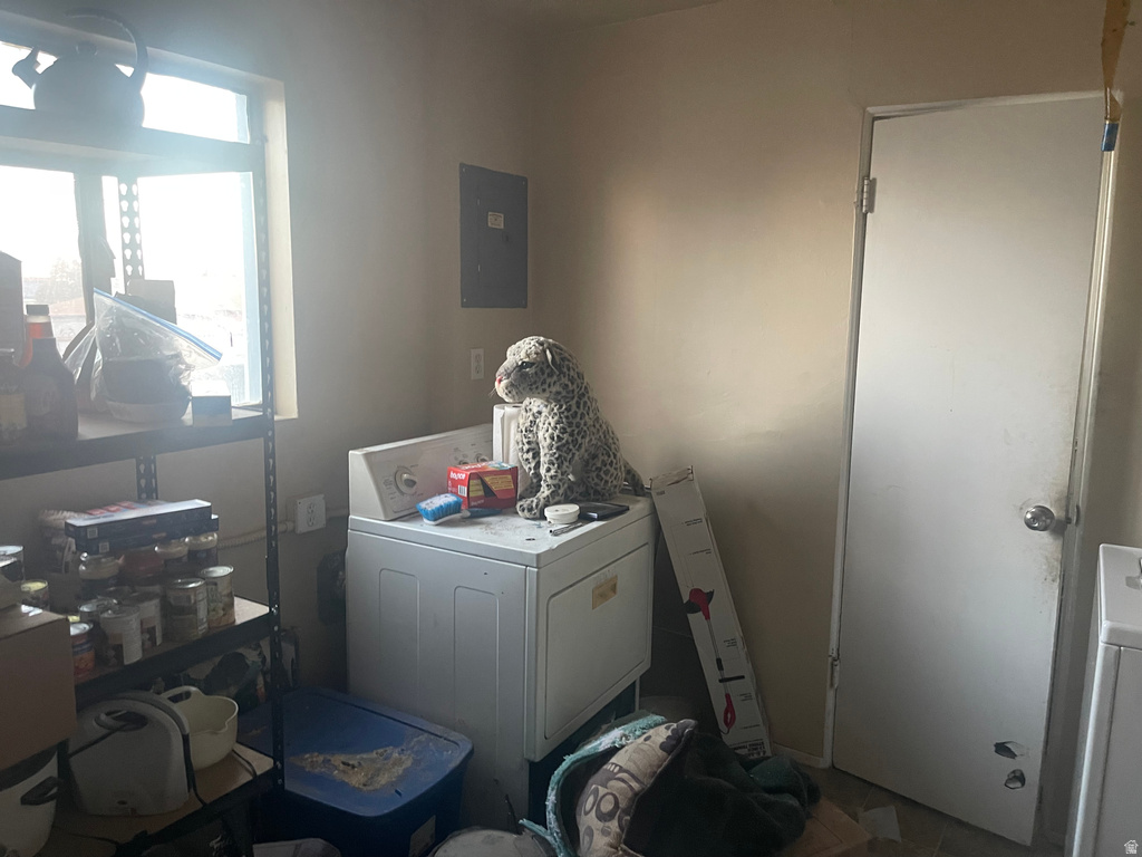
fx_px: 825
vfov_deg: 54.9
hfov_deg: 69.4
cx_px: 571
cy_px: 428
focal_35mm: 25
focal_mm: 5.1
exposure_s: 1/40
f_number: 1.6
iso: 500
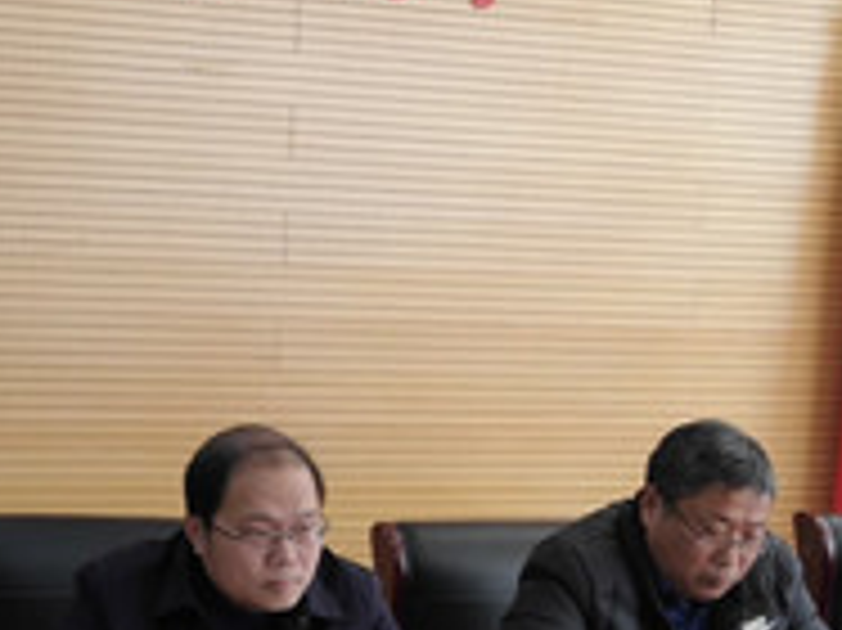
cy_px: 189
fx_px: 2577
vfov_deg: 13.9
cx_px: -18
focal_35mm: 106
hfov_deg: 18.1
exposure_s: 1/100
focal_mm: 3.95
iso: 255
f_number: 1.8
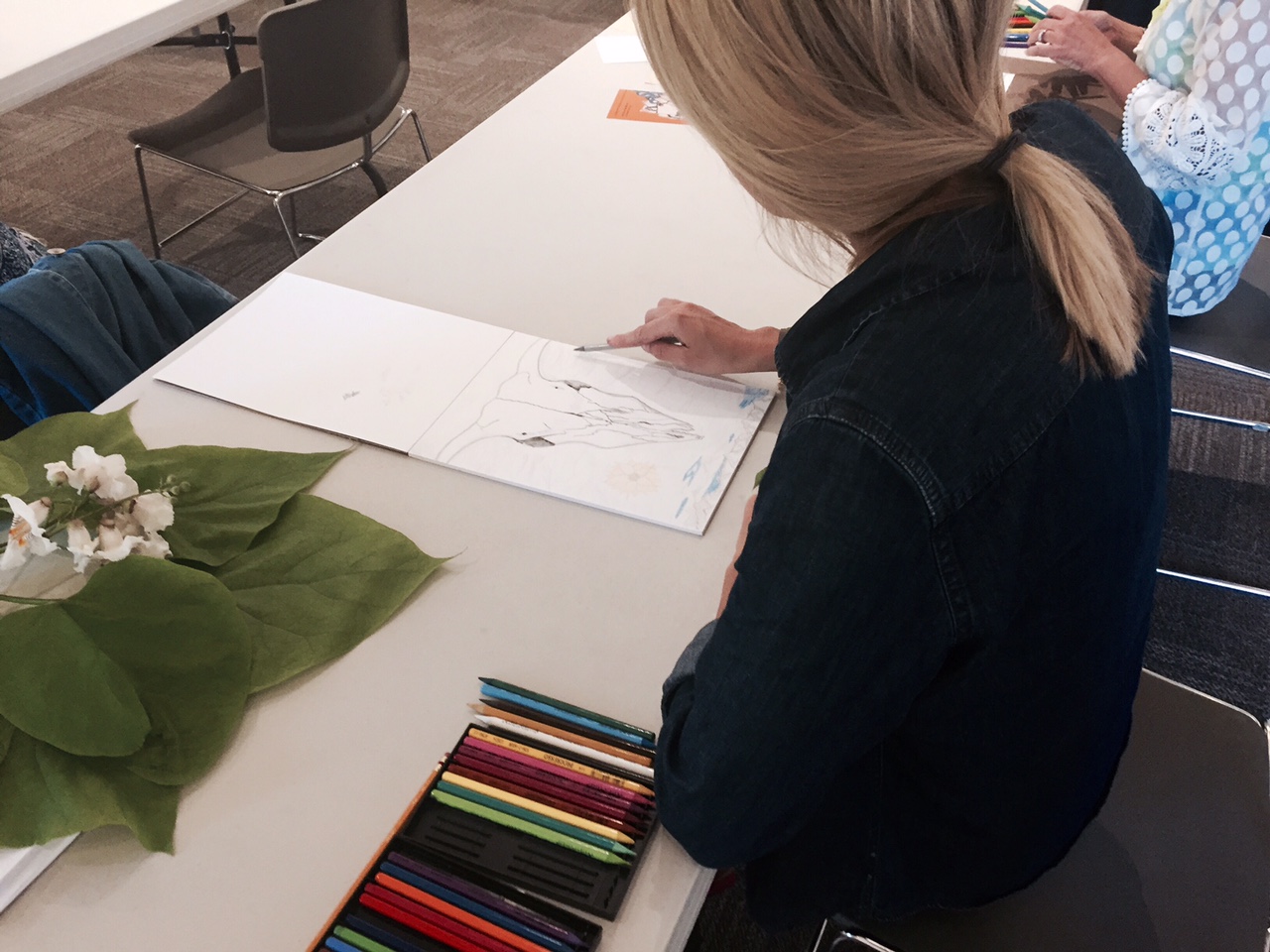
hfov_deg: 61.7
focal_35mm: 29
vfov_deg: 48.2
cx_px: 635
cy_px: 476
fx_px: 1064
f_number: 2.2
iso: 125
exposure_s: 1/30
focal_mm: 4.15
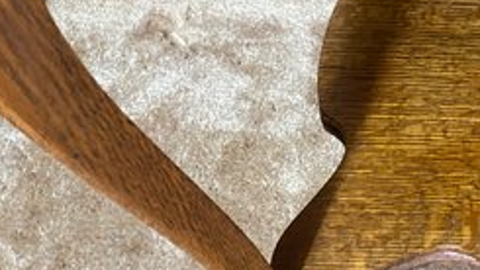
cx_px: 589
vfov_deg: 16.5
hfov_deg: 25.7
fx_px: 929
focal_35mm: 73
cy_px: 120
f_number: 1.8
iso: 500
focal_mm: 4.25
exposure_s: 1/40
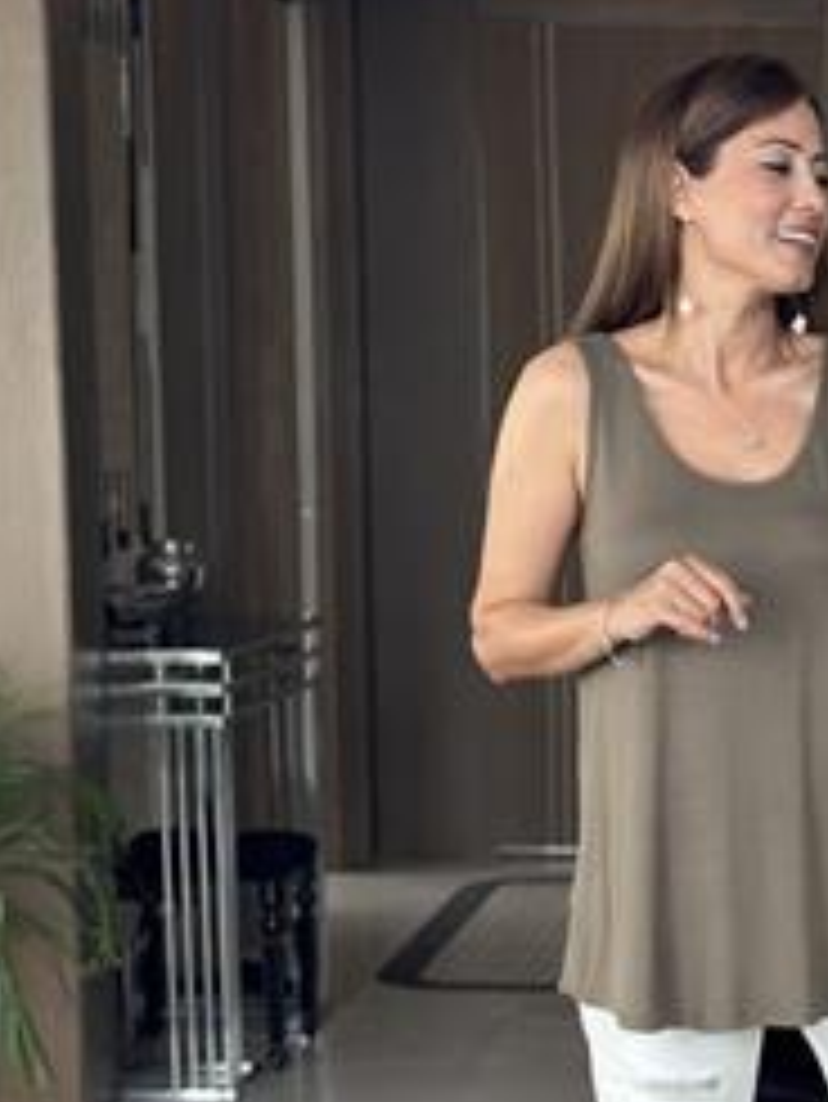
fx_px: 3155
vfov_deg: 19.7
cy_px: 801
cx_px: 842
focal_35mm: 99
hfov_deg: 14.7
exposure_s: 1/60
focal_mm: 6.86
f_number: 1.78
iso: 125
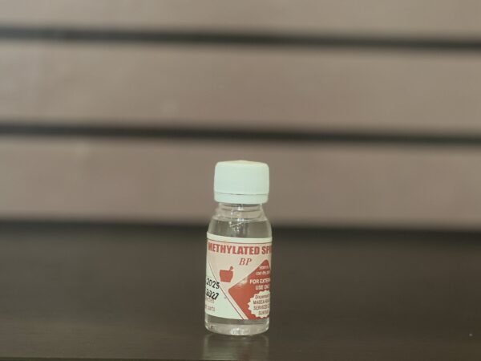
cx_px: 240
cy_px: 180
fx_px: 1070
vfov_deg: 19.1
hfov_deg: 25.3
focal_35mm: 77
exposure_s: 1/20
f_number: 2.8
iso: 400
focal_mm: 9
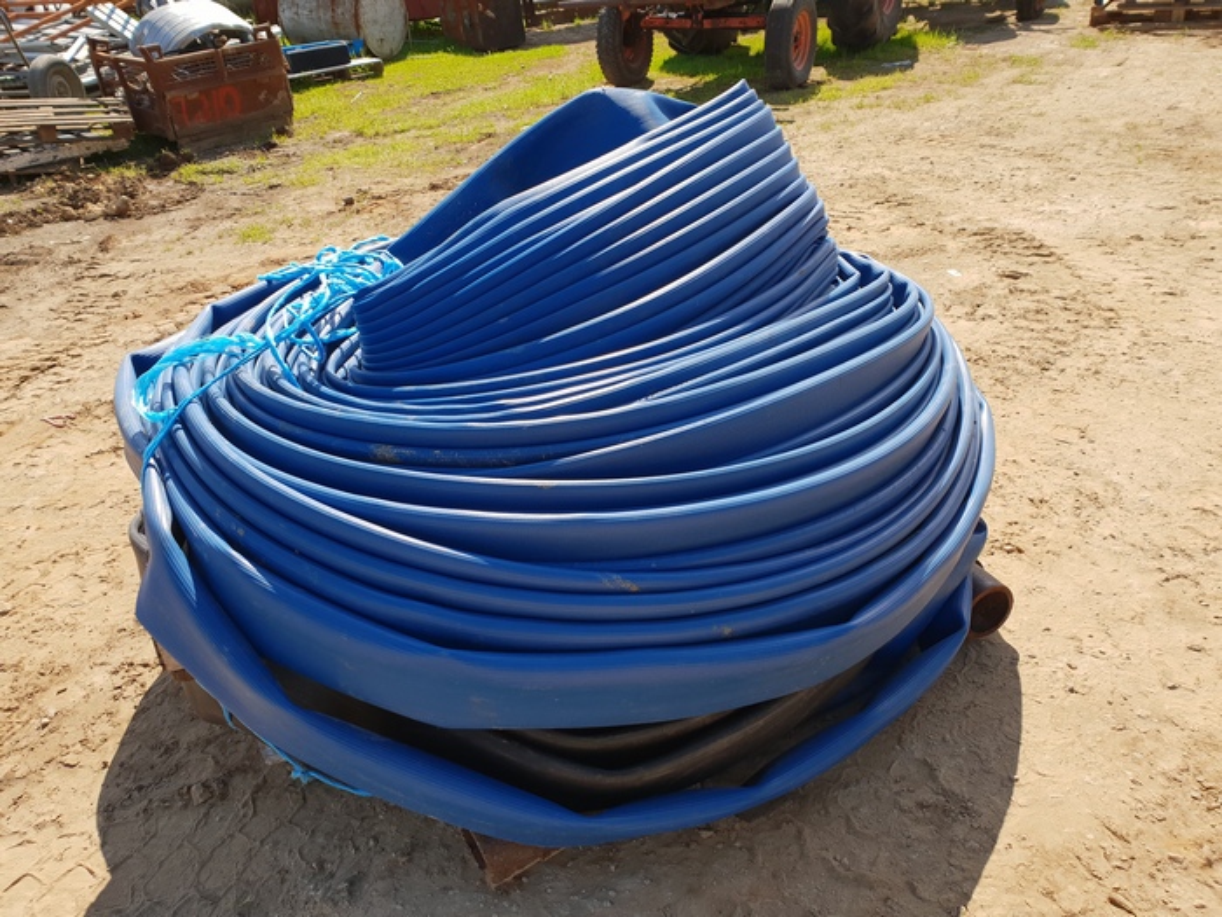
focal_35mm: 26
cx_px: 611
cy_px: 458
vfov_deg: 53.1
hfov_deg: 67.3
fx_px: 918
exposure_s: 1/734
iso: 50
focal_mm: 4.3
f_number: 2.4
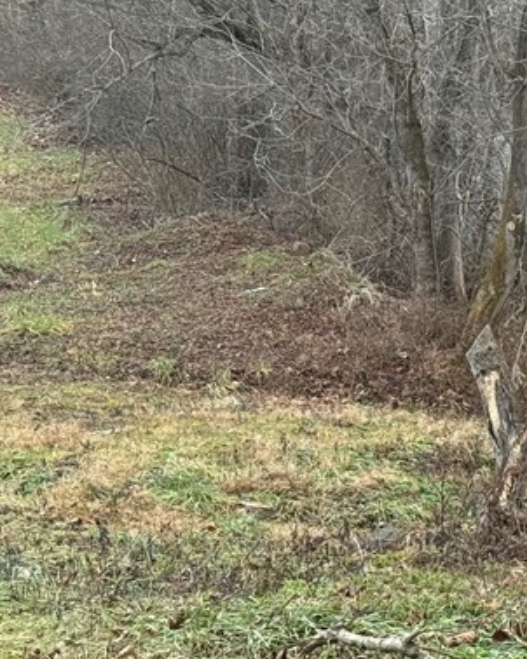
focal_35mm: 127
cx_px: 686
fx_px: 2478
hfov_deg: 11.8
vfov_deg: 15.2
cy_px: 302
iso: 100
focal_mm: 6.76
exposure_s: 1/375
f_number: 1.78
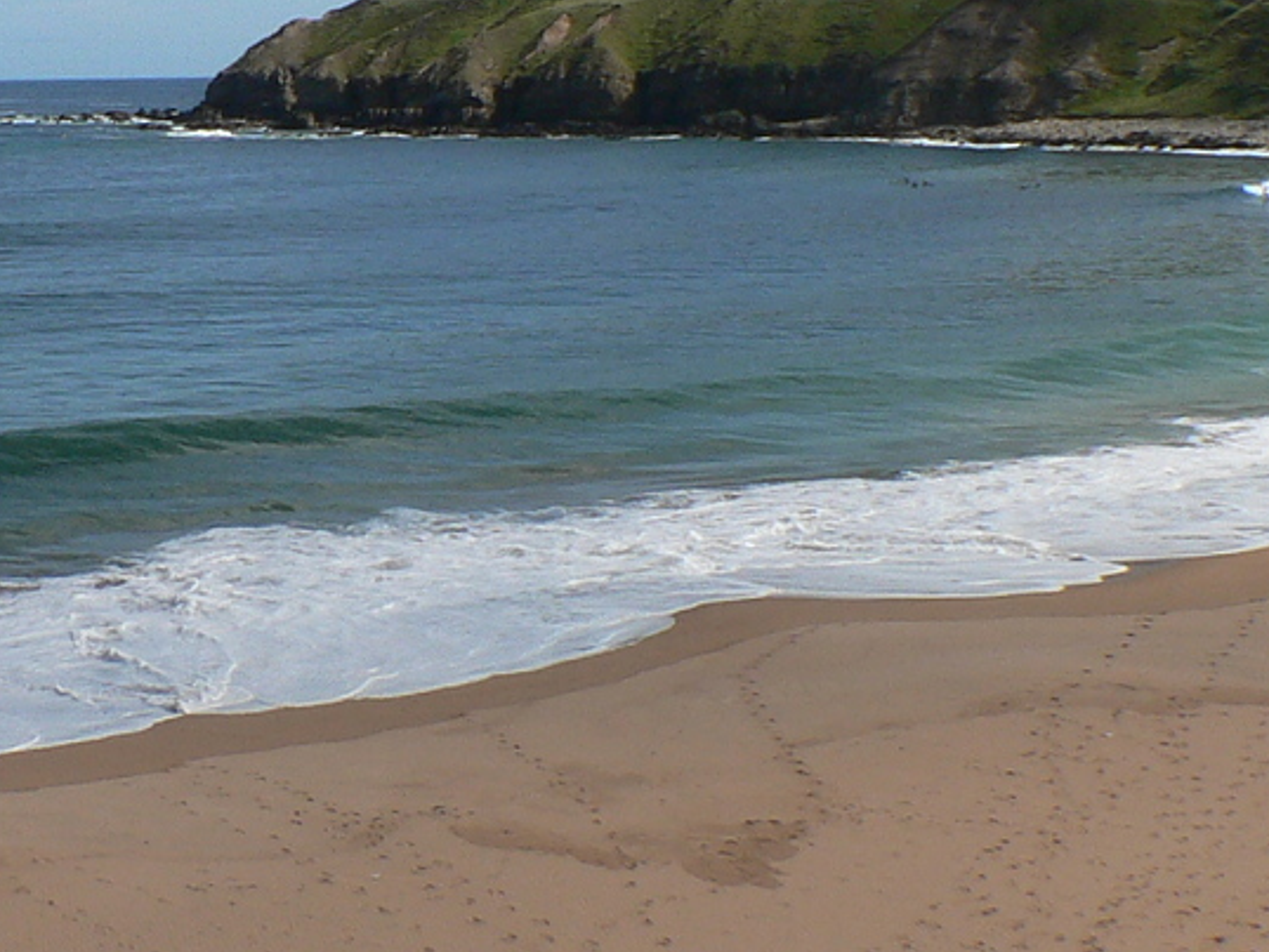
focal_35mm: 107
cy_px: 313
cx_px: 474
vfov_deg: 13.8
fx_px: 3924
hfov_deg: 18.3
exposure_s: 1/500
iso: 80
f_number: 5.6
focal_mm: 6
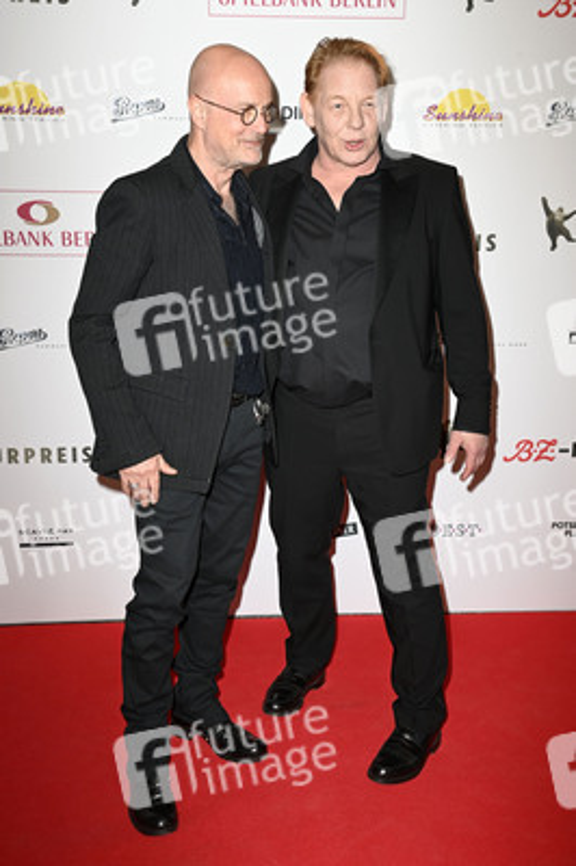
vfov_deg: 44.5
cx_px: 288
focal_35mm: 44
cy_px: 433
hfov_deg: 30.5
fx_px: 1058
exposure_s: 1/250
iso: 500
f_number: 5.6
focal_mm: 44
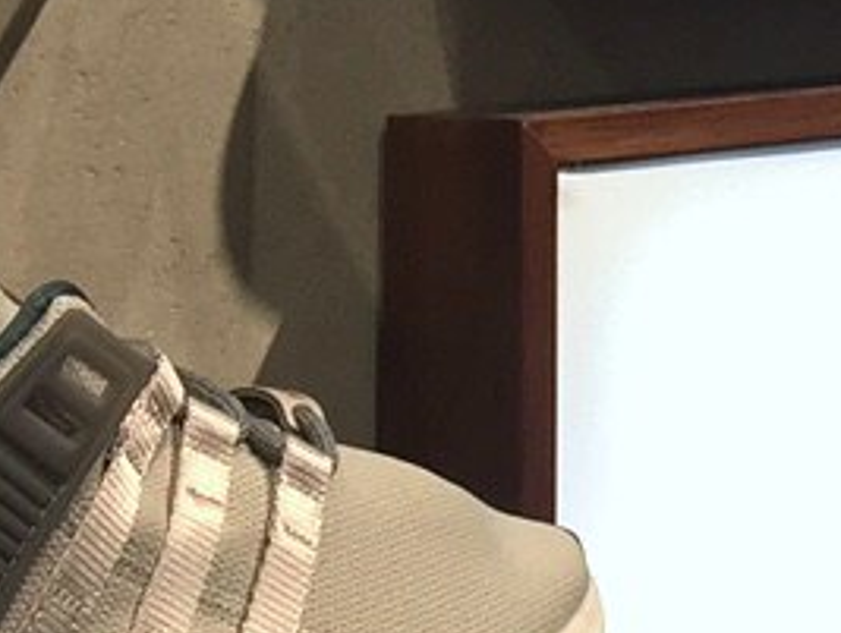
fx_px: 4306
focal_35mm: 177
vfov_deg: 7.9
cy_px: -822
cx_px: 1405
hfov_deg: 10.6
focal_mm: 4.15
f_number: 2.2
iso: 32
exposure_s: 1/111
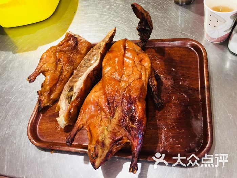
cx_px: 118
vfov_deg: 48.2
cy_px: 89
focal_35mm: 29
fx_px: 199
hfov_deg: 61.7
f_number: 2.2
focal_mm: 4.15
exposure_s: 1/33
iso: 100
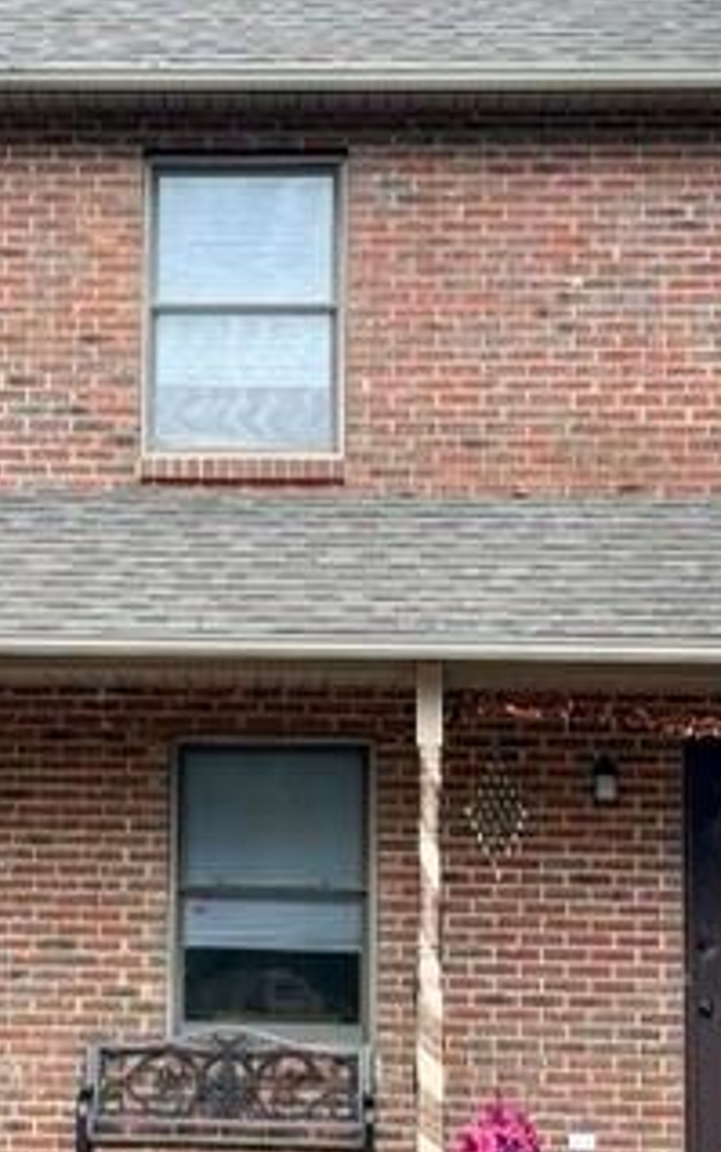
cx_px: 72
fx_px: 3487
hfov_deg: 11.7
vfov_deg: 18.8
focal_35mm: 111
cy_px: 601
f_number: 1.6
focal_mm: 5.96
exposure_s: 1/684
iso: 50
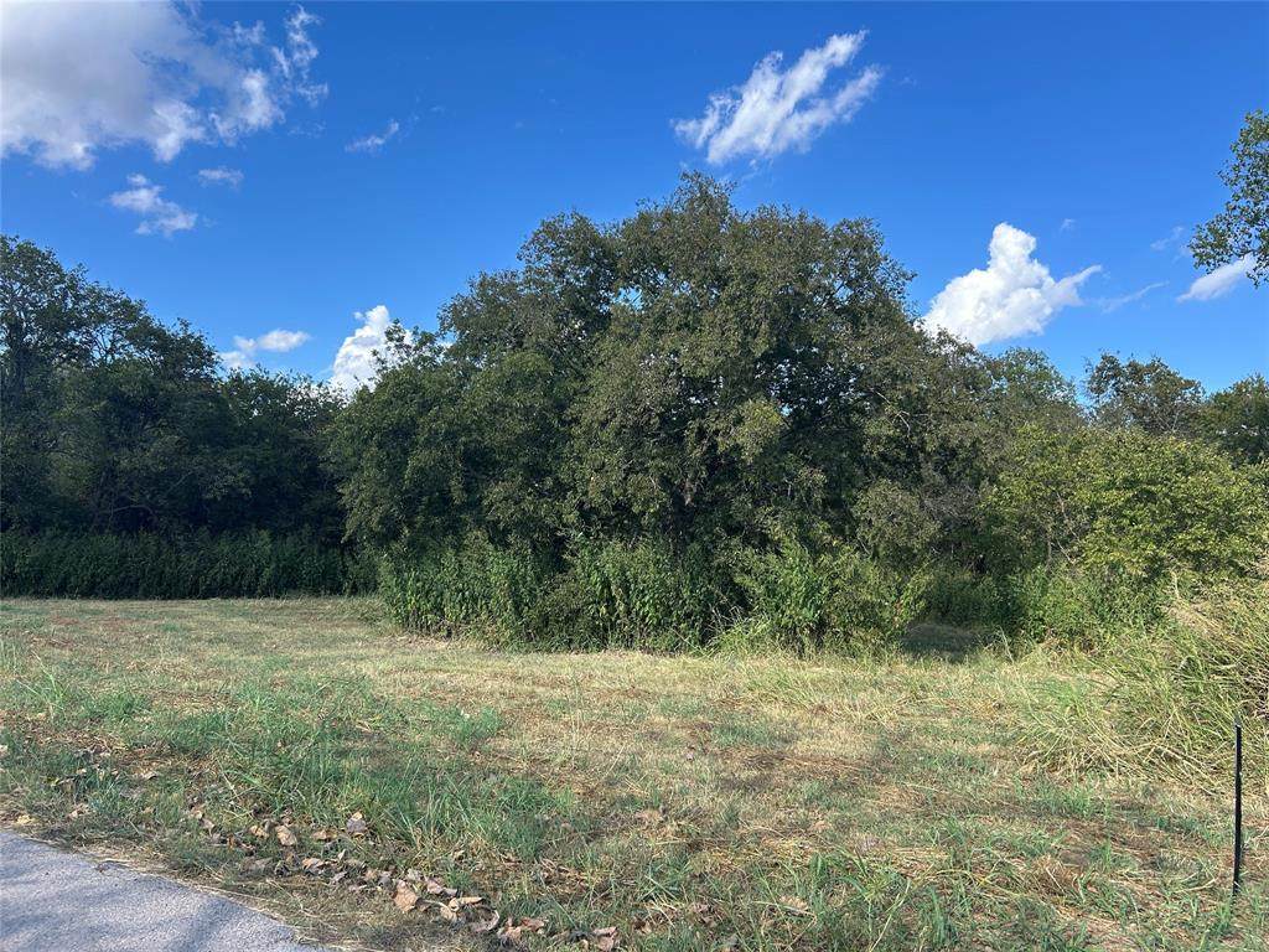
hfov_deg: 67.3
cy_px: 476
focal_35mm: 26
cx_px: 634
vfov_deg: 53.1
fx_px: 953
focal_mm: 5.7
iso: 50
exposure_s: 1/1779
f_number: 1.5
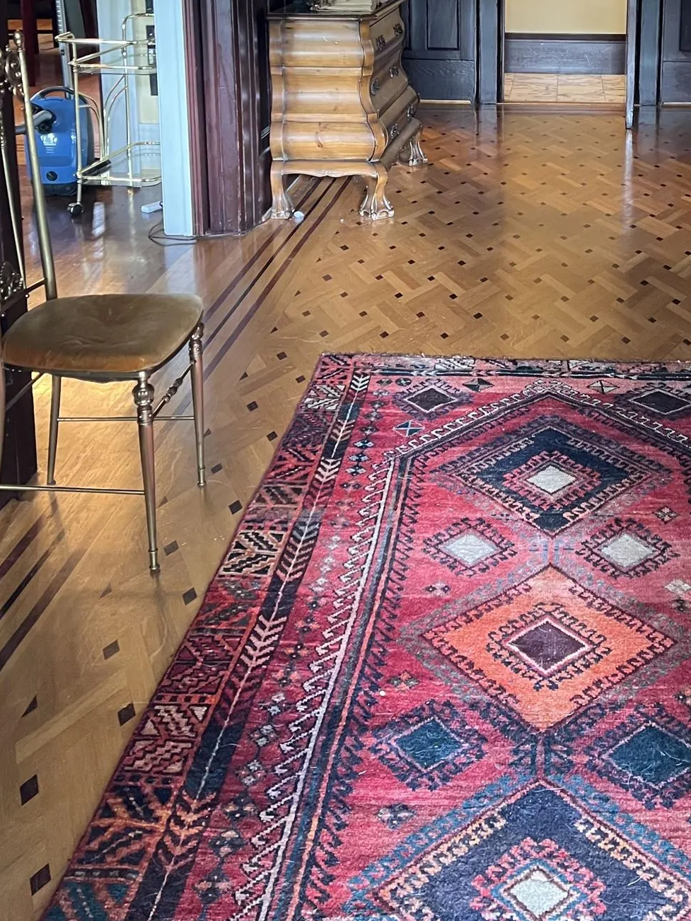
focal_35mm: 46
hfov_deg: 31.1
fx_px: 1224
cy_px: 113
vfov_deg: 38.7
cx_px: 499
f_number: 1.5
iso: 500
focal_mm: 5.7
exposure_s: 1/40
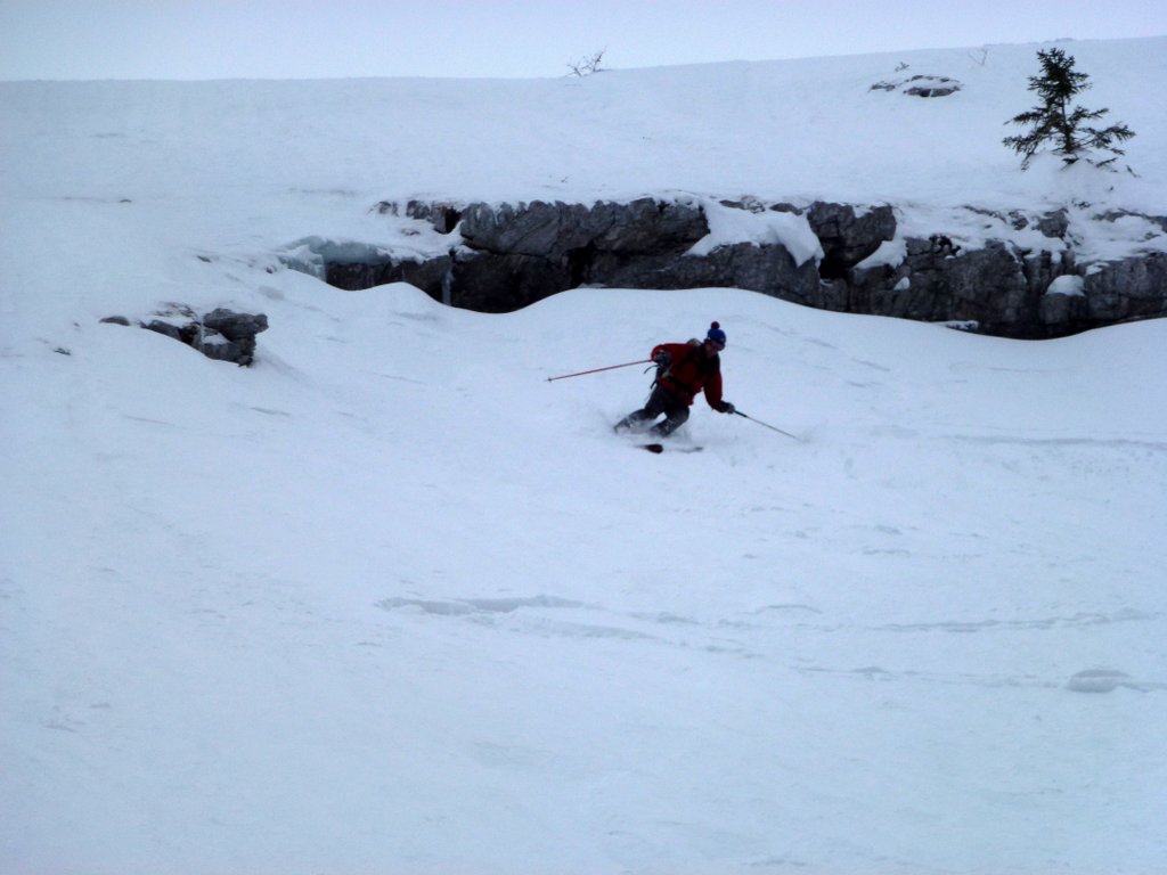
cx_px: 584
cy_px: 438
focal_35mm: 214
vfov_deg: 6.9
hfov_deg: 9.2
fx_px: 7215
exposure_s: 1/250
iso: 100
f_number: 5.5
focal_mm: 38.3
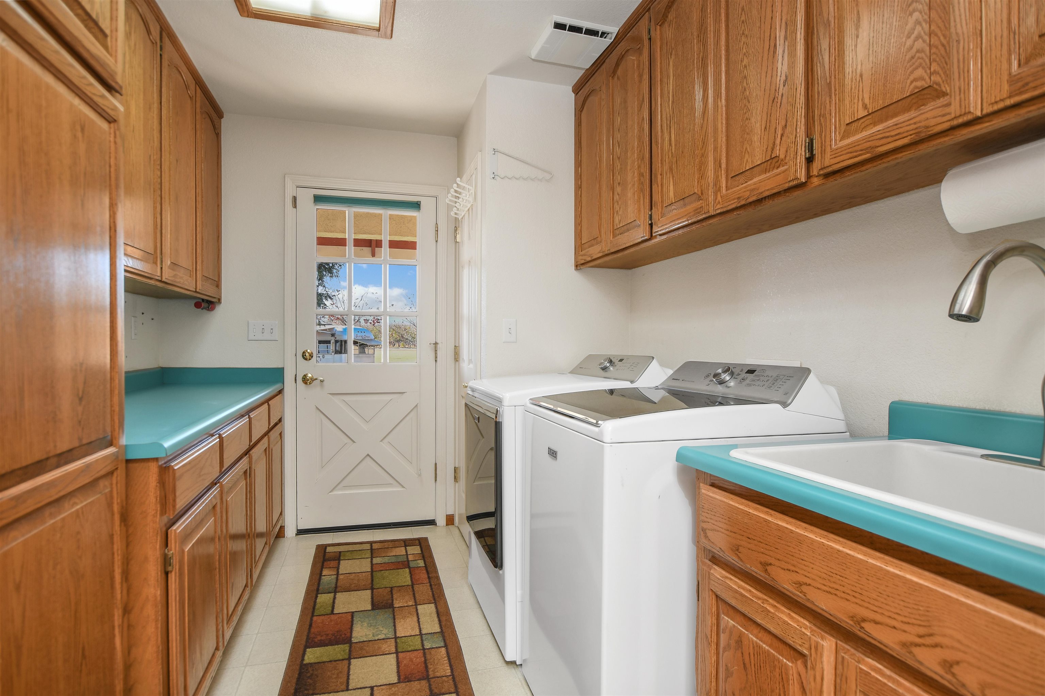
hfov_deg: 100.4
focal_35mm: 15
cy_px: 348
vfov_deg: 77.3
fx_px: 435
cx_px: 522
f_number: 4
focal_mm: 10
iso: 250
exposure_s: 1/100
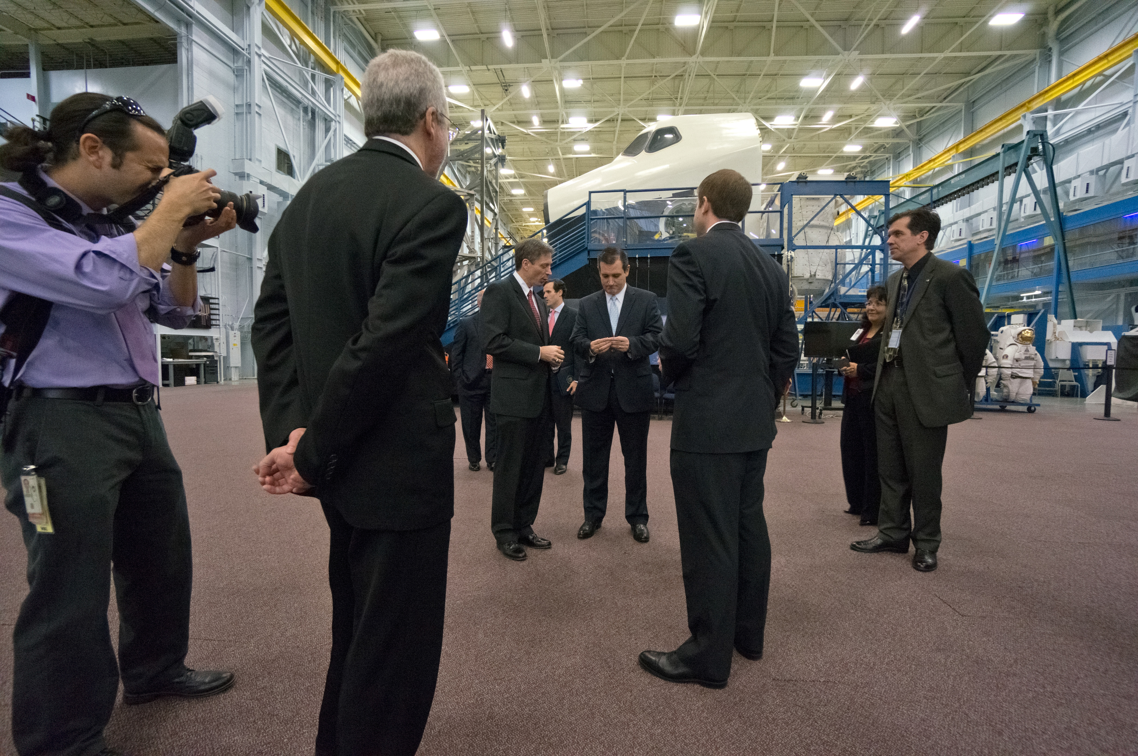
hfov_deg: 100.4
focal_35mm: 15
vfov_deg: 77.2
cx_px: 569
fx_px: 474
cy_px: 378
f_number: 4
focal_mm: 10
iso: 1600
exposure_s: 1/100
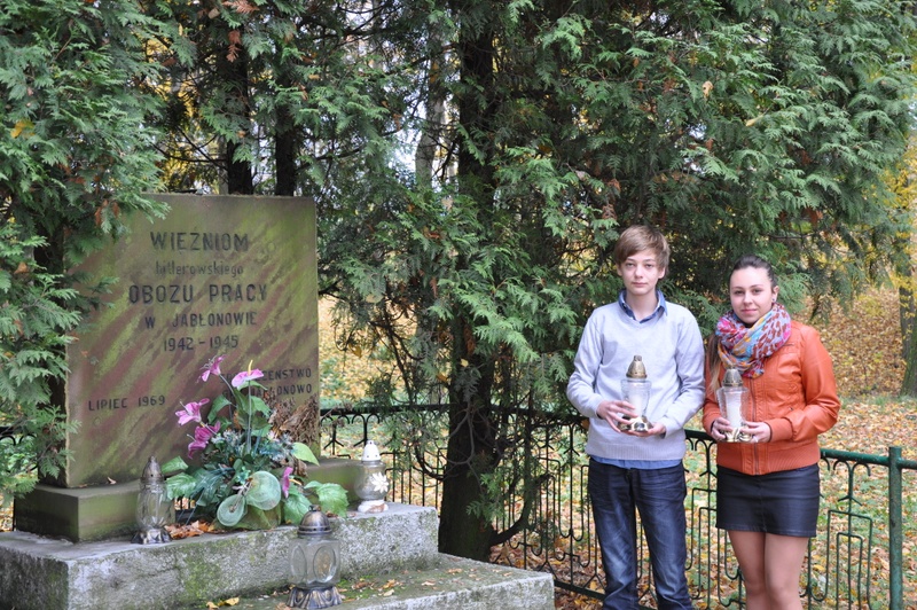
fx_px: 1451
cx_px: 458
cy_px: 305
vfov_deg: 23.7
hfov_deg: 35.1
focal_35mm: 57
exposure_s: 1/80
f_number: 4.5
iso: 400
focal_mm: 38
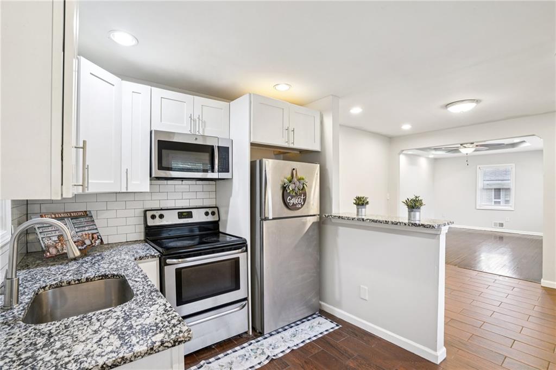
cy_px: 185
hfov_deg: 96.8
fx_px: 247
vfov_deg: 73.7
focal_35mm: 16
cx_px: 278
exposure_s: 1/3.33
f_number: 9
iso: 400
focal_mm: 16
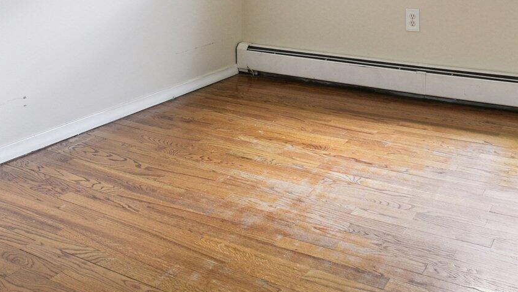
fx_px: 591
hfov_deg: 47.3
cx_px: 280
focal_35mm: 43
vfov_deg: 24.6
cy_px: -76
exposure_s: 1/6
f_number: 11
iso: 400
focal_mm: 17
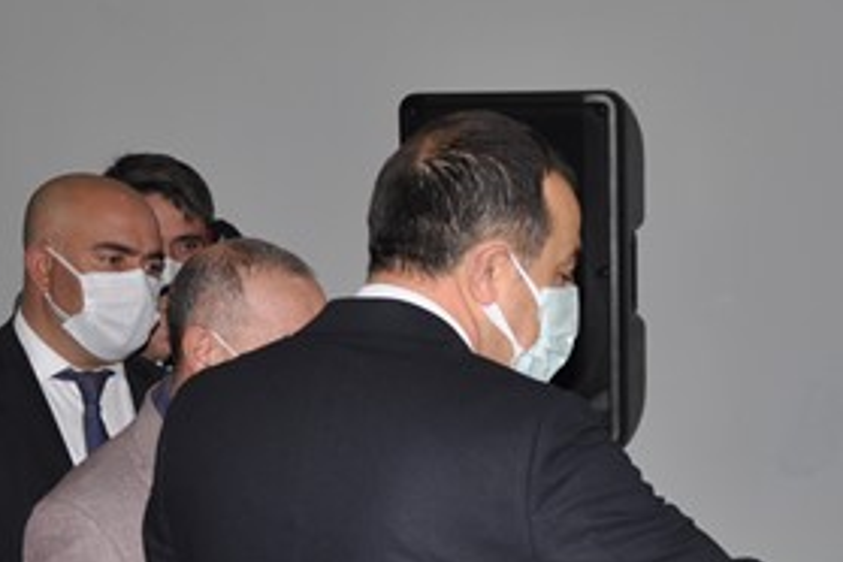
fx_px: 2860
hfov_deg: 16.6
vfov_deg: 11.1
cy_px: 616
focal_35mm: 122
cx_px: 668
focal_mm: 35
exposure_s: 1/60
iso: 200
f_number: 4.5
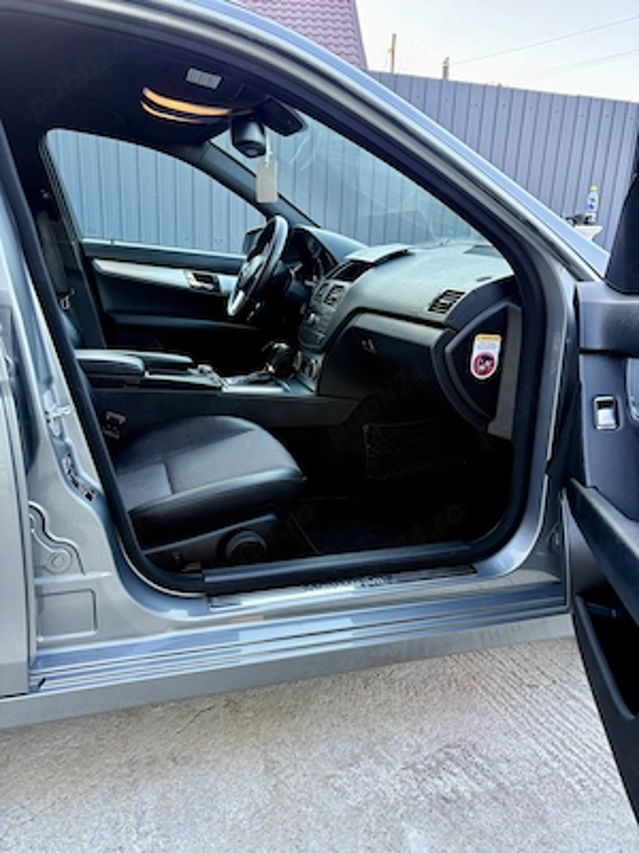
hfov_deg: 53.1
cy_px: 426
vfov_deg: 67.3
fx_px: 640
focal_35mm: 26
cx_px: 320
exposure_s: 1/85
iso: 125
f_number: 1.6
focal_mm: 5.96
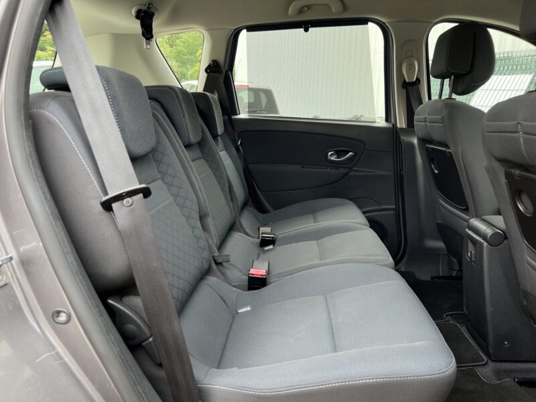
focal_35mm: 26
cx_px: 268
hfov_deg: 67.3
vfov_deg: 53.1
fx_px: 403
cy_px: 201
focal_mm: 5.7
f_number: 1.5
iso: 40
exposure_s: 1/177
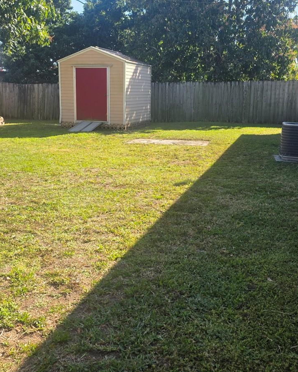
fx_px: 441
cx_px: 144
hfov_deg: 37.3
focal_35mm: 40
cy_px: 189
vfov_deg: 45.8
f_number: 1.7
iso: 80
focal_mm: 6.3
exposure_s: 1/2175
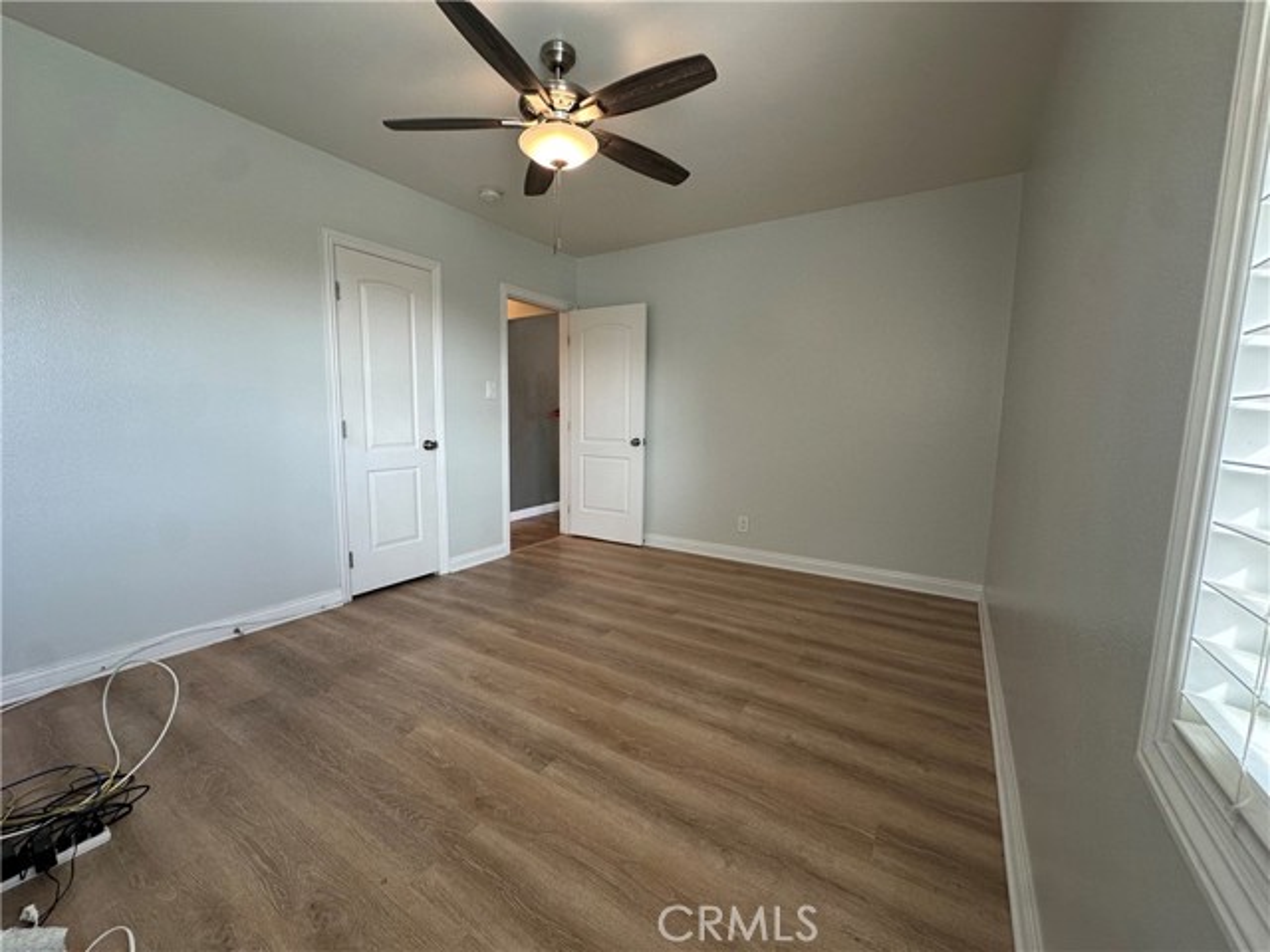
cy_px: 476
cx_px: 635
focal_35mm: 14
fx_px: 514
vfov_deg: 85.7
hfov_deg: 102.1
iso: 125
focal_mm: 2.22
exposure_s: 1/120
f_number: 2.2
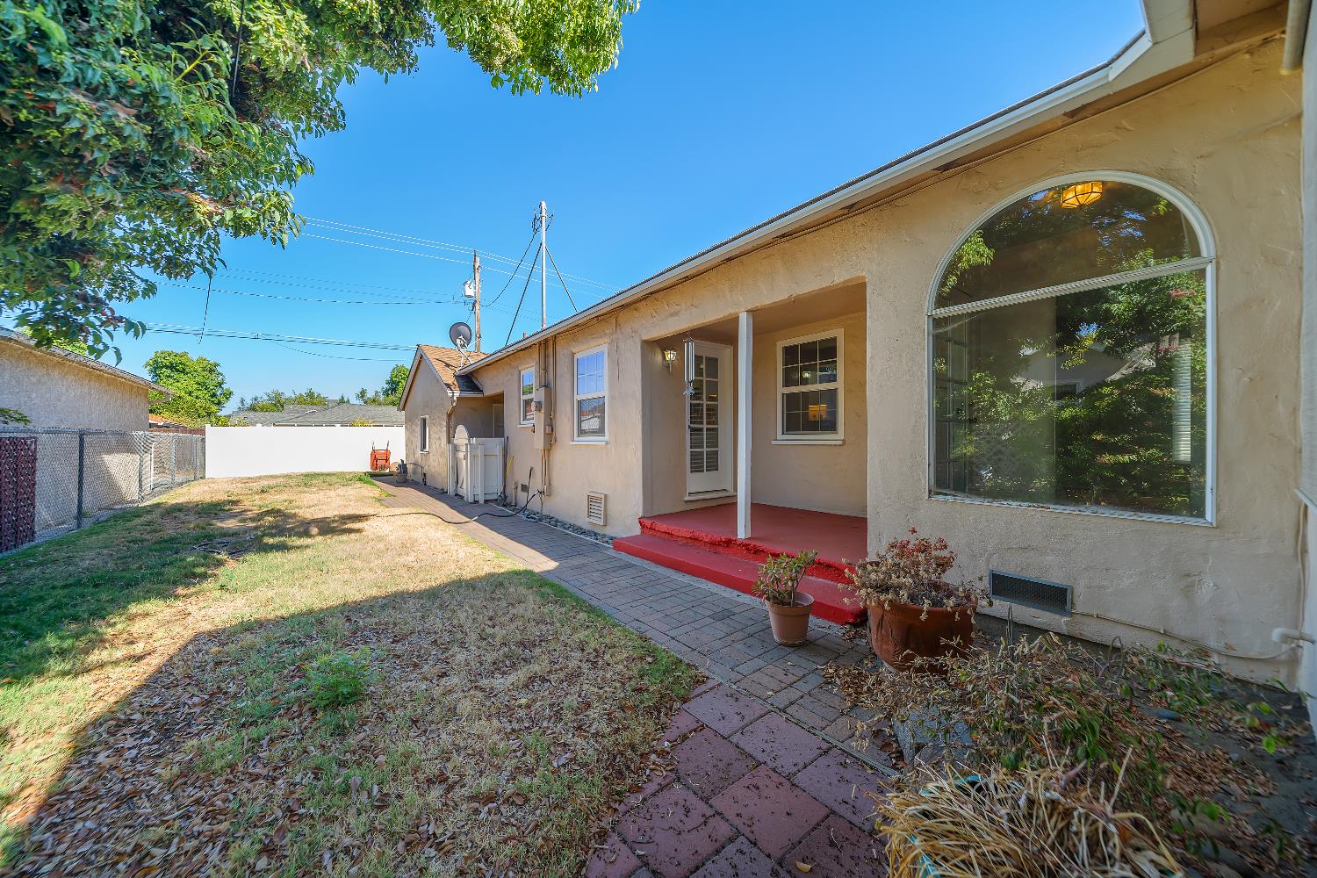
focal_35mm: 12
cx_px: 658
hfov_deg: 112.6
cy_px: 439
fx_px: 439
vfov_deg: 90.0
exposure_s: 1/100
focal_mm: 12
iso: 100
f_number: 5
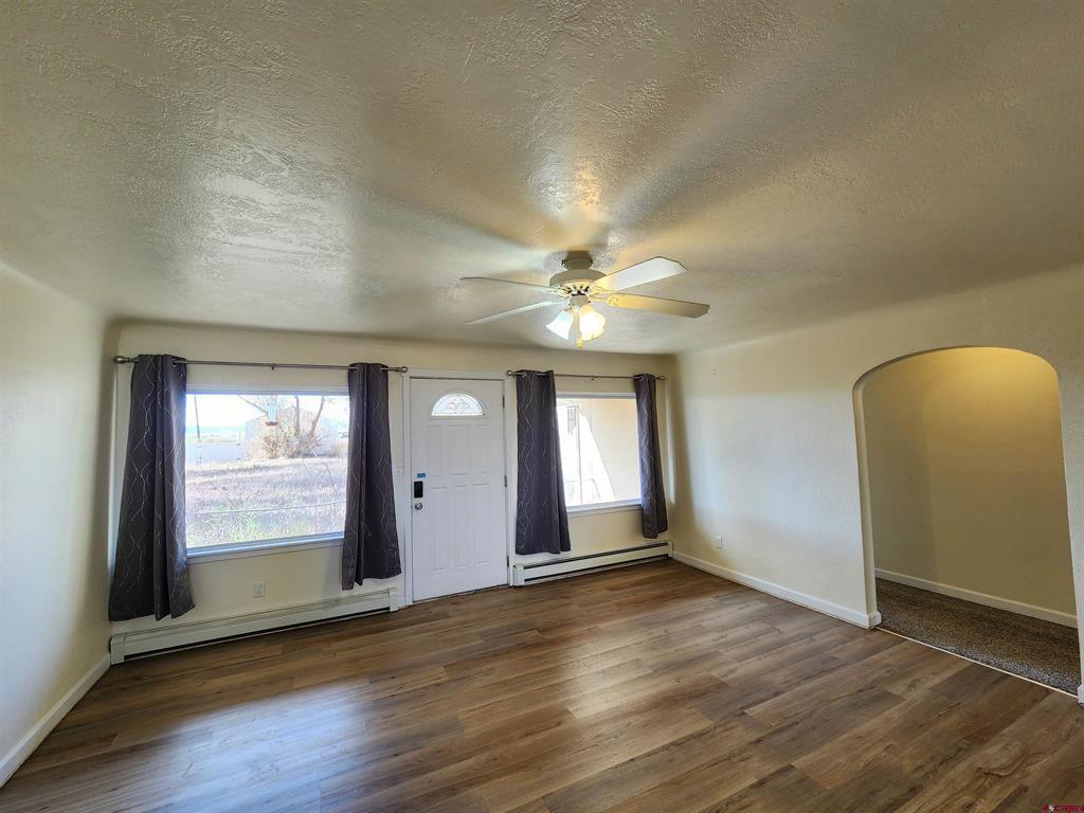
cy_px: 406
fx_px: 407
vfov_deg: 89.9
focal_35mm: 13
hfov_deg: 106.2
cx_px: 542
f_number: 2.2
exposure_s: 1/60
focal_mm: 2.2
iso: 125
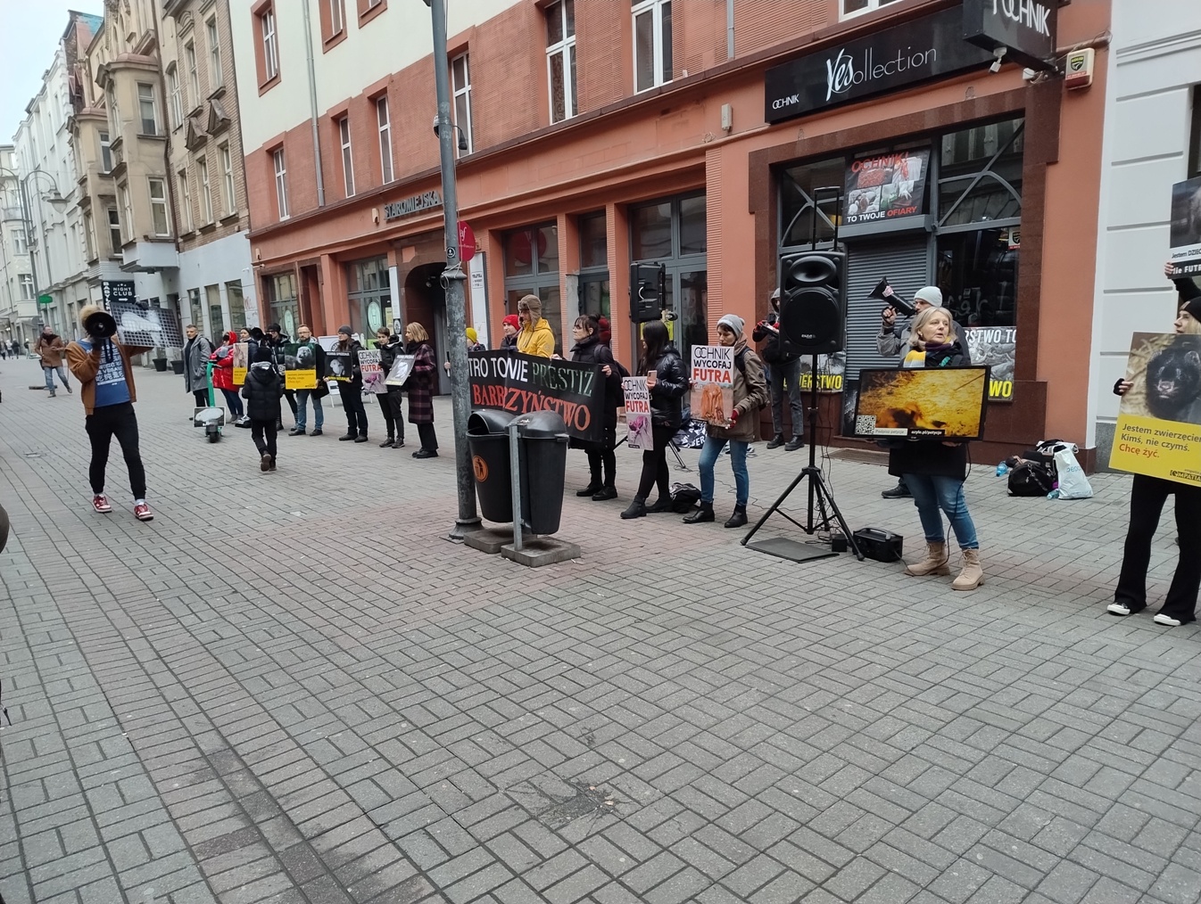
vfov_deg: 57.0
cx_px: 600
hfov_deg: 71.5
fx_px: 834
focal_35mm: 24
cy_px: 452
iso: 328
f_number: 1.8
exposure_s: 1/100
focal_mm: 5.56
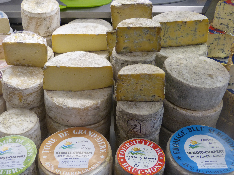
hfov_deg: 39.6
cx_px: 109
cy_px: 88
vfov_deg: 30.3
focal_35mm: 48
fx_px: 324
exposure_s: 1/60
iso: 160
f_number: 3.2
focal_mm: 7.8
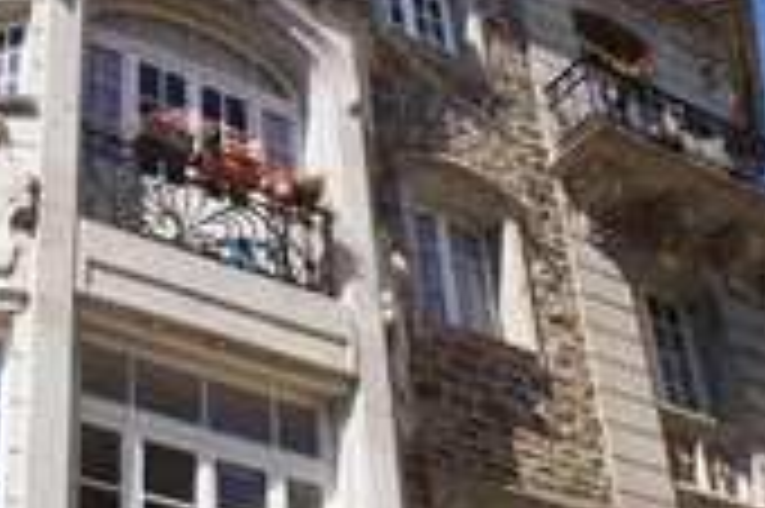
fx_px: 1550
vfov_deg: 18.6
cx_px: 252
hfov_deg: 27.6
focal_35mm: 73
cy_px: 205
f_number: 11
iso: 100
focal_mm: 18
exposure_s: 1/100
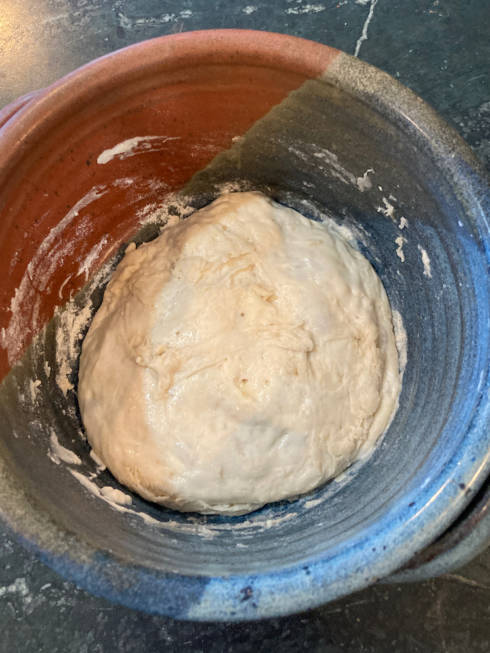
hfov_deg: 39.6
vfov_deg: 51.0
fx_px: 679
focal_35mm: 36
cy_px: 258
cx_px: 216
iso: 320
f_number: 1.8
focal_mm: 3.99
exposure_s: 1/60
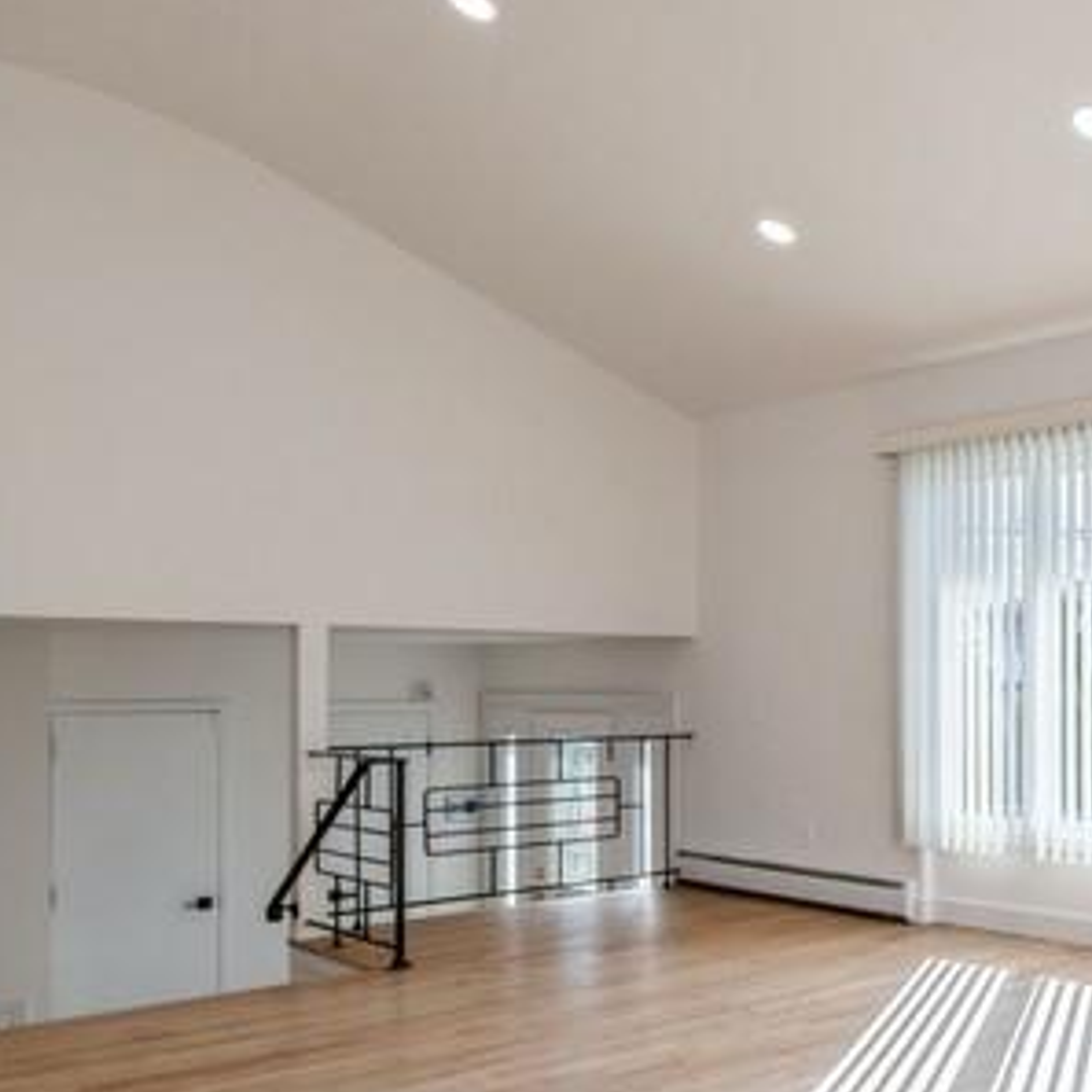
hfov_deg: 40.6
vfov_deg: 45.7
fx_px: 1285
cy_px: 677
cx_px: 1081
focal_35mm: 36
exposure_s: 1/160
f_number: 11
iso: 250
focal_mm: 14
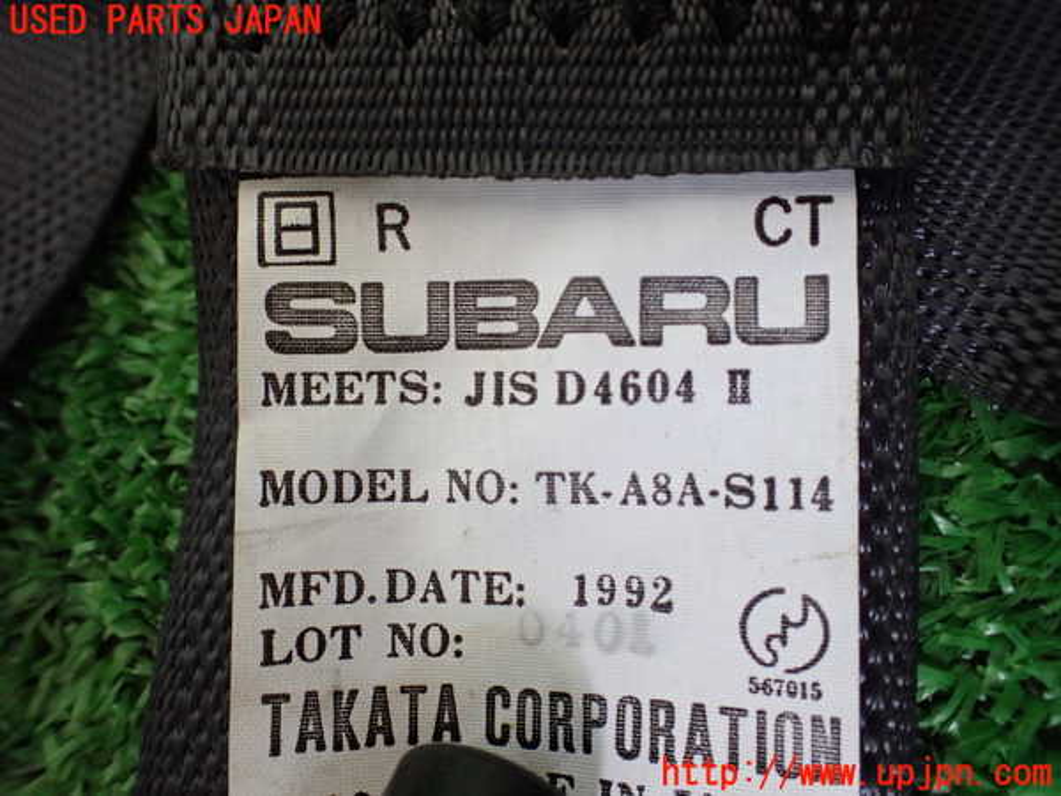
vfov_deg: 46.8
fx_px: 920
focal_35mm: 30
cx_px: 530
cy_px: 398
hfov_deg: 60.0
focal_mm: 5.4
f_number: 2.3
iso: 400
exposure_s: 1/125
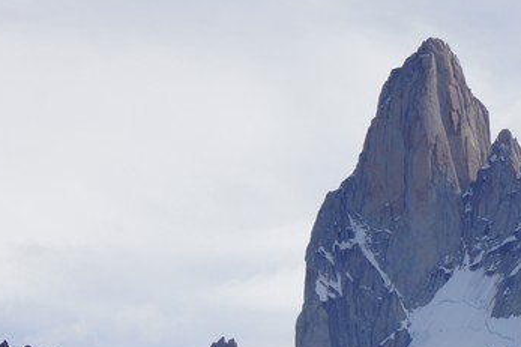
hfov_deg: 5.2
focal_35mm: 398
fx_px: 5751
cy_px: 116
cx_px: 719
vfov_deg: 3.5
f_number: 13
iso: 200
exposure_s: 1/400
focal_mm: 85
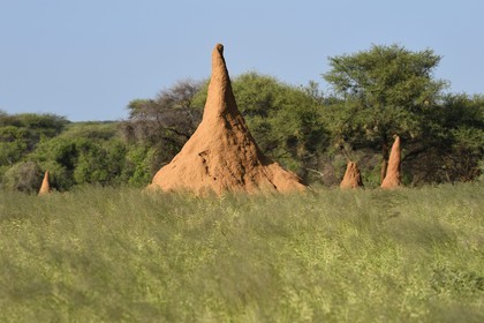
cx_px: 242
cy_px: 162
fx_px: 2689
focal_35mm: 200
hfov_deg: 10.3
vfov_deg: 6.9
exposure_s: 1/320
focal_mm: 200
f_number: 9
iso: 200
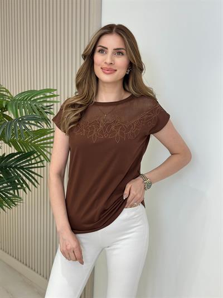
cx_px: 112
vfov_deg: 39.6
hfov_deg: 30.3
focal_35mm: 48
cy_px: 149
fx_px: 412
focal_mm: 6.86
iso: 64
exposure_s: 1/132
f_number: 1.78
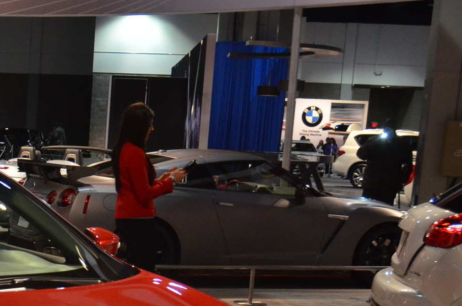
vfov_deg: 14.5
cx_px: -91
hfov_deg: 20.9
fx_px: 1166
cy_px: 359
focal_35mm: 91
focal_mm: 22
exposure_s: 1/250
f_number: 3.8
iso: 1600
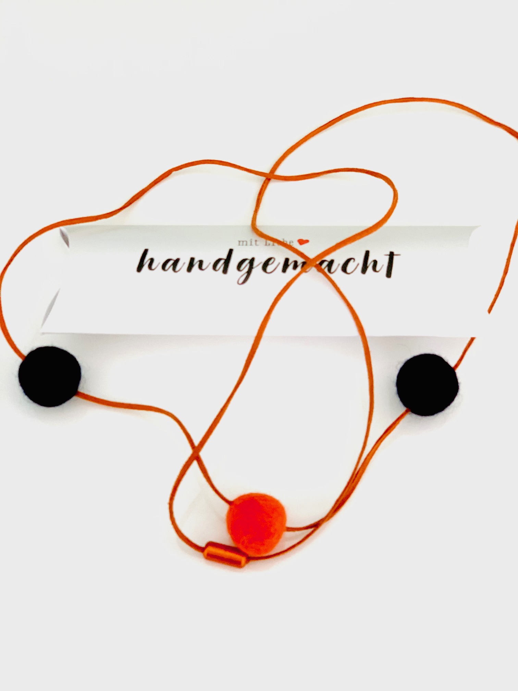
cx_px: 259
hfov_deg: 28.0
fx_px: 1038
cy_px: 346
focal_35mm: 52
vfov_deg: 36.8
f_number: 2.4
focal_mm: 6
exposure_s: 1/71
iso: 125
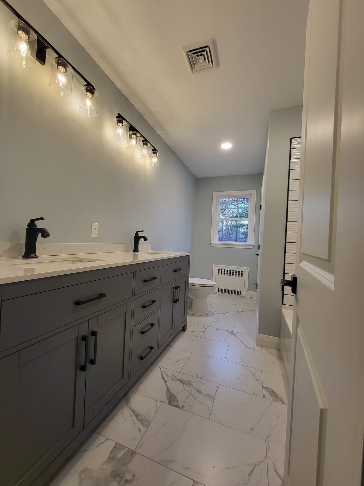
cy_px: 243
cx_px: 182
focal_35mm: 13
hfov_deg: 89.9
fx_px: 182
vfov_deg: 106.2
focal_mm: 1.74
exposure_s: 1/60
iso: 100
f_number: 2.2
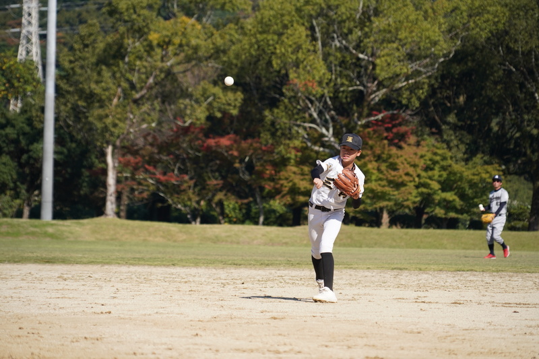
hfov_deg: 9.2
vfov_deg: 6.2
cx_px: 270
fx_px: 3338
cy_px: 180
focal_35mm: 223
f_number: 7.1
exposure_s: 1/1250
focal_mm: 223
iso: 400
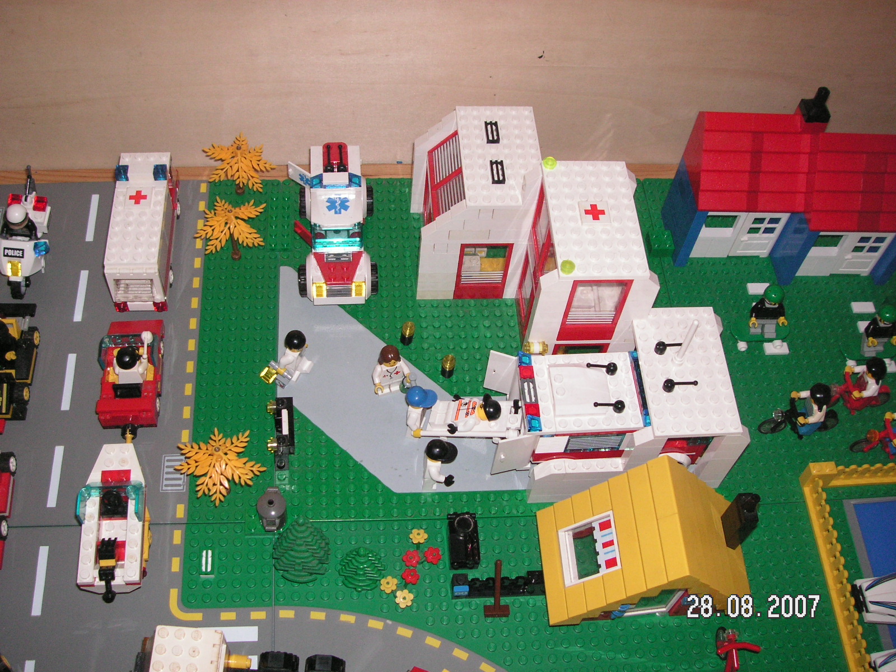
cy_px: 336
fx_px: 984
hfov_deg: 49.0
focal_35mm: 38
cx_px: 448
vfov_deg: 37.7
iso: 160
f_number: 3.3
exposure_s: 1/45
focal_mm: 6.3
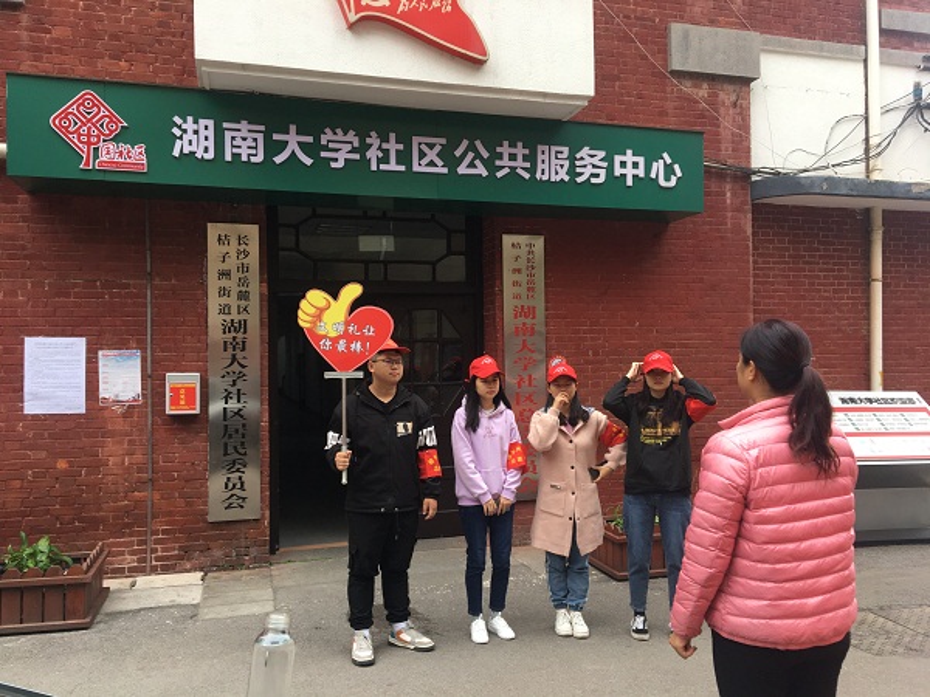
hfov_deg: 61.7
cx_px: 465
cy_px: 348
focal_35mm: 29
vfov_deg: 48.2
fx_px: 779
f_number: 2.2
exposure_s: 1/100
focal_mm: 4.15
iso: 32
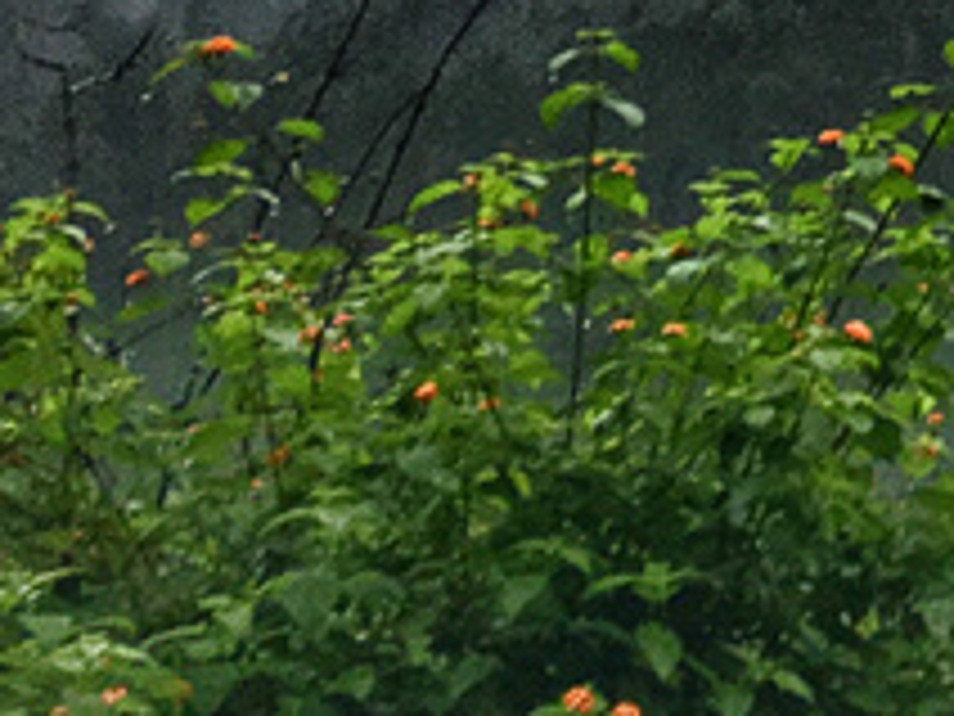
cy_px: -644
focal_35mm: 137
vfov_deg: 10.1
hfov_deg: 13.1
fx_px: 3776
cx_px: 1660
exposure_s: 1/239
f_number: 2.2
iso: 25
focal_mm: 4.2
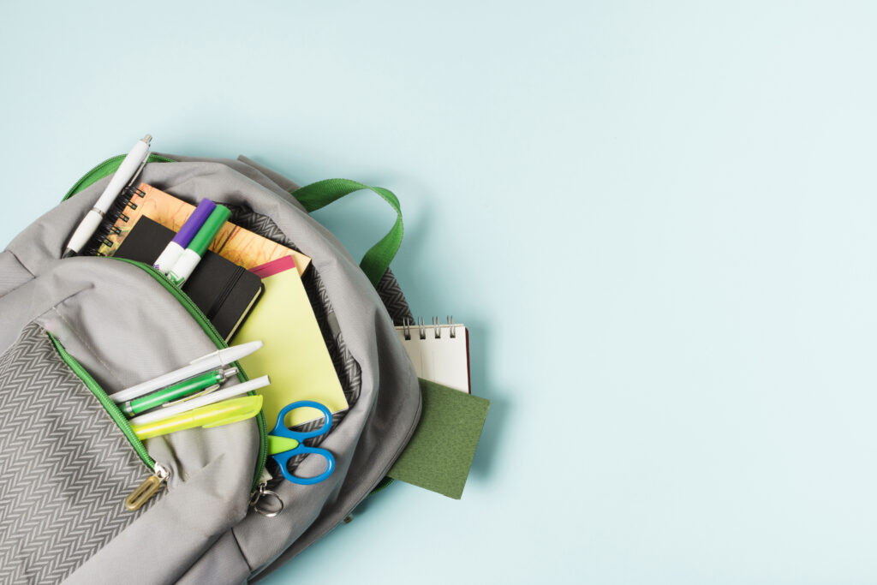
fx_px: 1279
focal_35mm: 52
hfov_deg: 37.8
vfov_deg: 25.8
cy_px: 292
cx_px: 438
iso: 320
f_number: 8
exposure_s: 1/160
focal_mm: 35
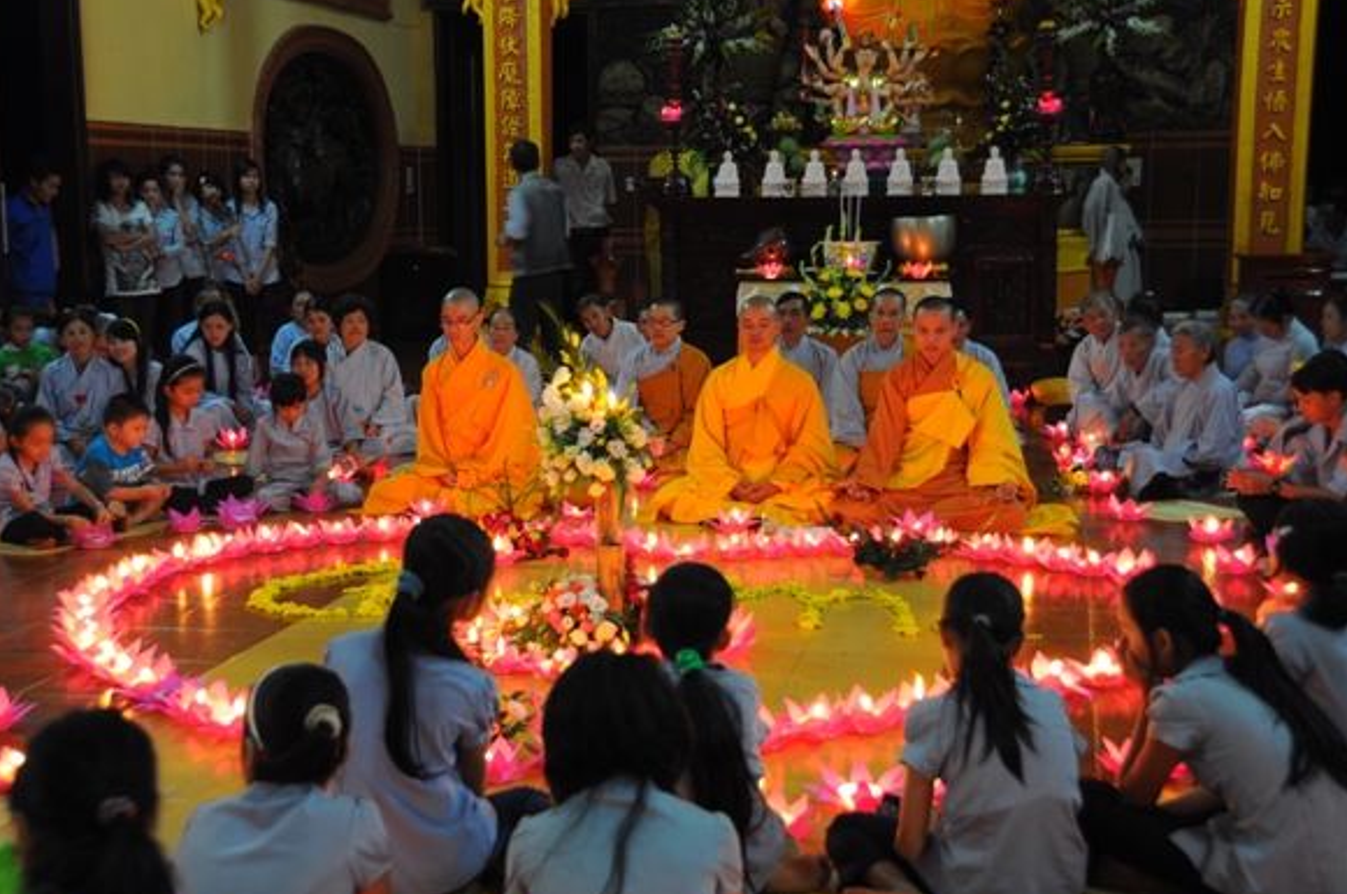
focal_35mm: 53
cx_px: 643
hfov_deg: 37.6
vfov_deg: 25.4
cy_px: 456
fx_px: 1980
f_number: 4
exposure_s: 1/10
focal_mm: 32
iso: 640
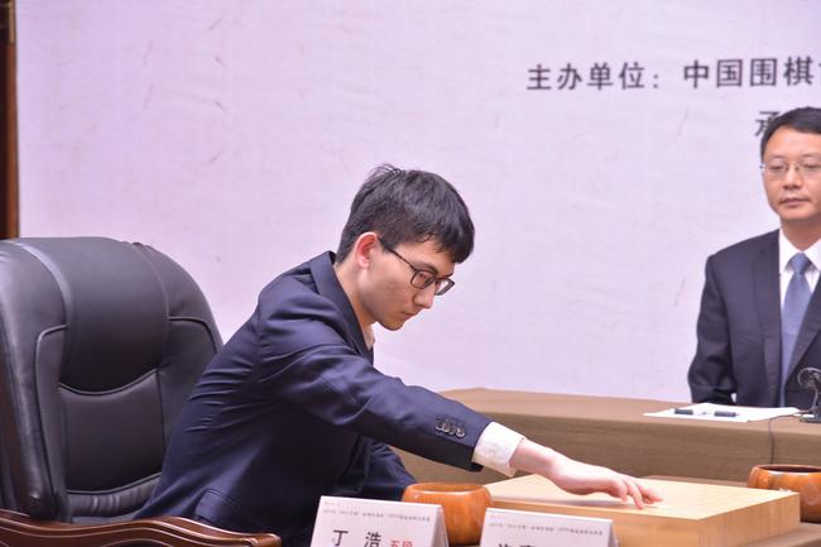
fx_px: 2736
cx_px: 410
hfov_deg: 17.1
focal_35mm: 120
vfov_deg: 11.4
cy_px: 274
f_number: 5.6
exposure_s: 1/40
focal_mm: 120
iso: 1000
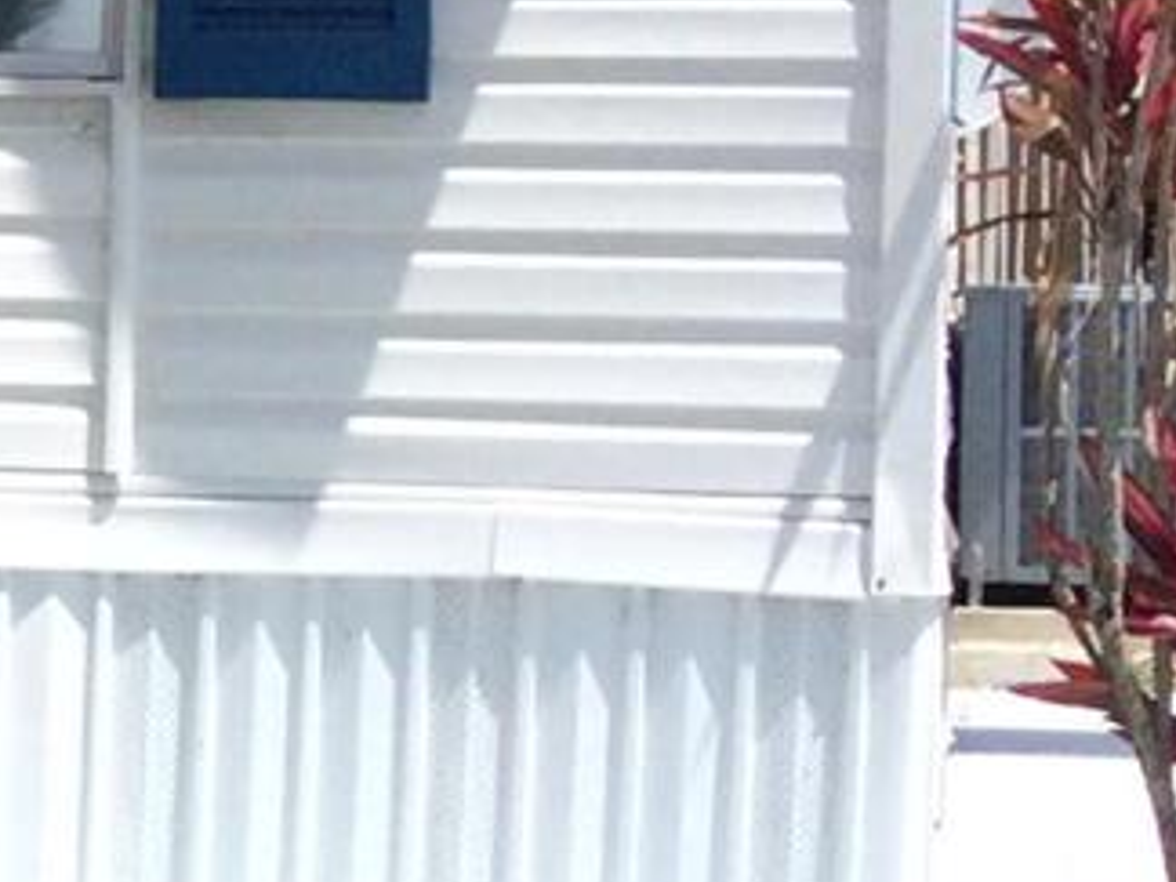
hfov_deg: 9.3
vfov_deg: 7.6
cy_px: 301
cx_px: -1423
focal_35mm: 196
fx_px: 6659
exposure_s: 1/1431
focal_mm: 3.3
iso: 25
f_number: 2.4
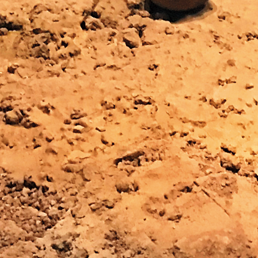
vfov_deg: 10.4
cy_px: -294
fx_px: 1273
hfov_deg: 11.2
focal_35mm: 151
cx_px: 350
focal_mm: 4.15
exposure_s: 1/15
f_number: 2.2
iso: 250
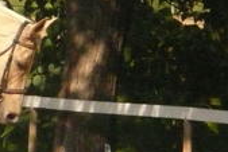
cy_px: -32
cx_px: -40
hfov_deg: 2.4
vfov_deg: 1.6
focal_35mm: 854
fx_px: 5413
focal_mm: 46
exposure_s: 1/800
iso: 1250
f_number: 11
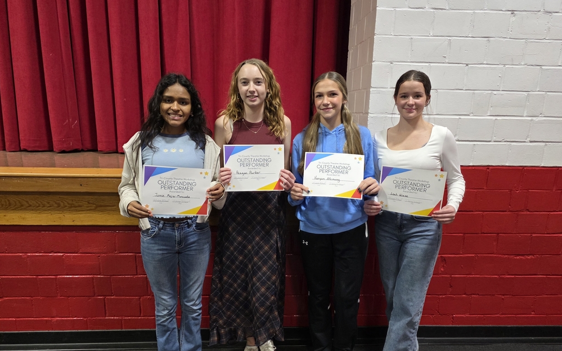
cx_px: 280
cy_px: 195
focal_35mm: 25
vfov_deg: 49.2
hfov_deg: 72.6
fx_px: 383
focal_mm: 6.3
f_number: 1.7
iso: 320
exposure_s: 1/120
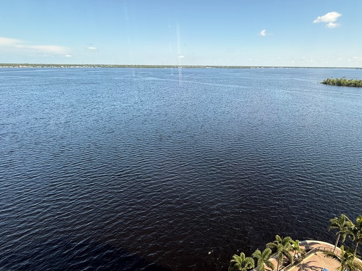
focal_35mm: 19
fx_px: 199
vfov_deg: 68.7
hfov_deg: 83.8
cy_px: 135
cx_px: 213
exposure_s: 1/522
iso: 50
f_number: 2.2
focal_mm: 2.22
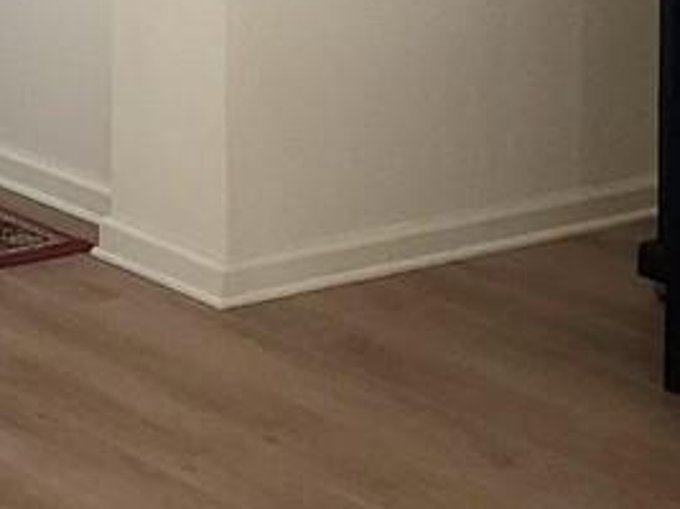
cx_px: -206
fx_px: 2710
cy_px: -178
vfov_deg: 10.5
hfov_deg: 13.8
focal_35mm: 138
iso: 200
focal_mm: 6.4
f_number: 1.8
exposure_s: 1/60
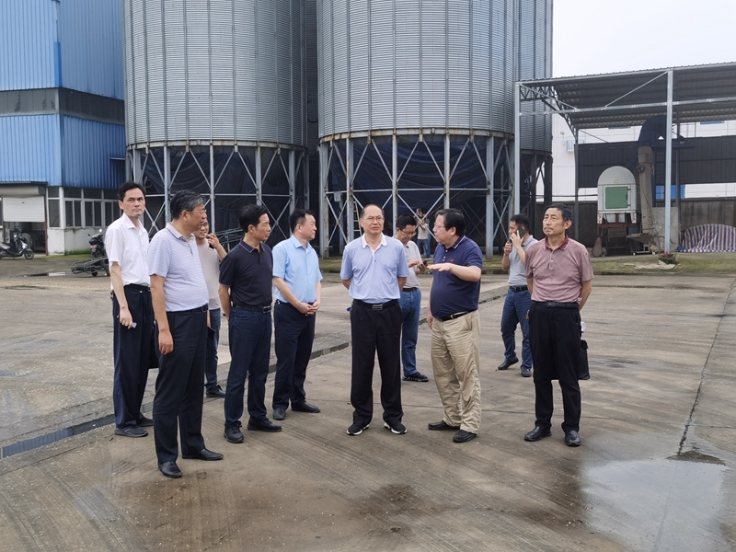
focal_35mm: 39
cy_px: 276
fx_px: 829
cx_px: 368
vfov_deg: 36.8
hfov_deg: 47.9
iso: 50
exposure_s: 1/1087
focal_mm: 5.56
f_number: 1.6
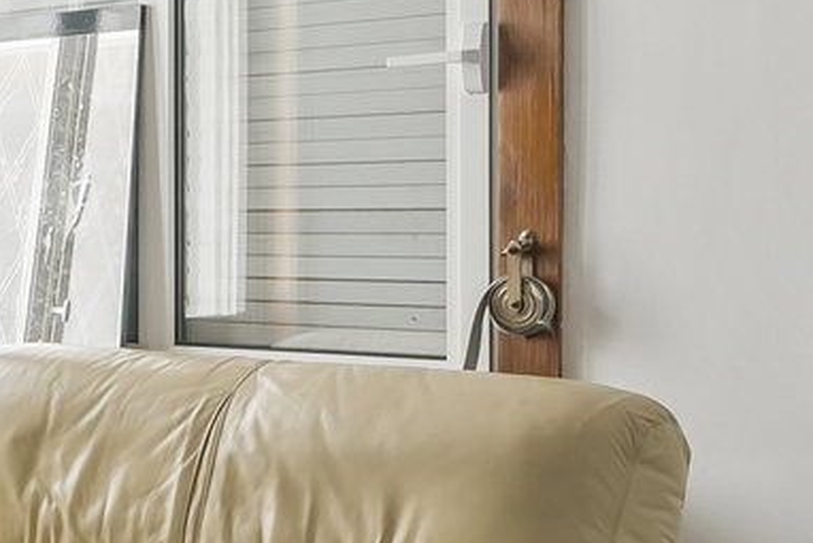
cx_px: -651
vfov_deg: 15.5
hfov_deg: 18.2
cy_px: 211
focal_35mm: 88
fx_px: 1988
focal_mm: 14
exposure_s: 1/40
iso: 250
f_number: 8
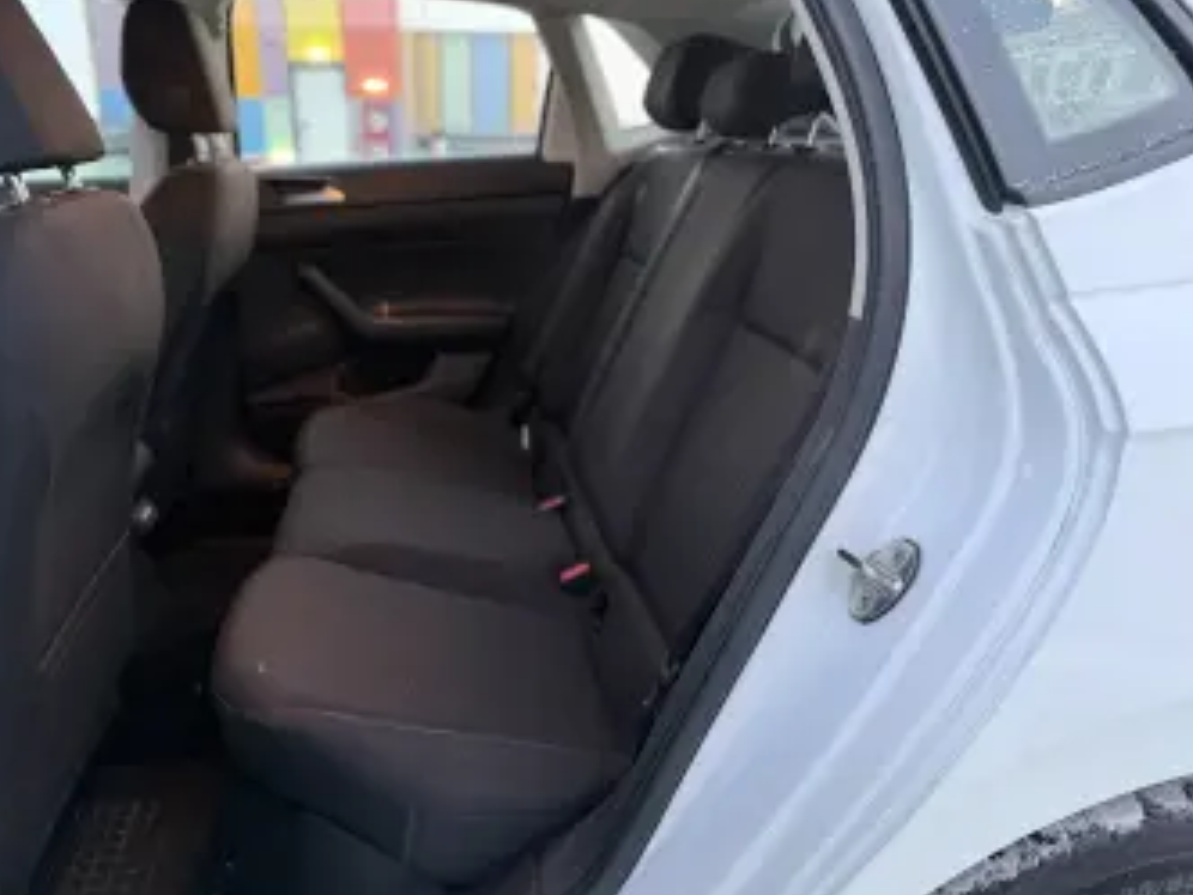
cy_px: 474
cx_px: 561
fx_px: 896
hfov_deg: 67.2
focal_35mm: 26
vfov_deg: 53.0
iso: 640
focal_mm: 6.76
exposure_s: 1/50
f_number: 1.78
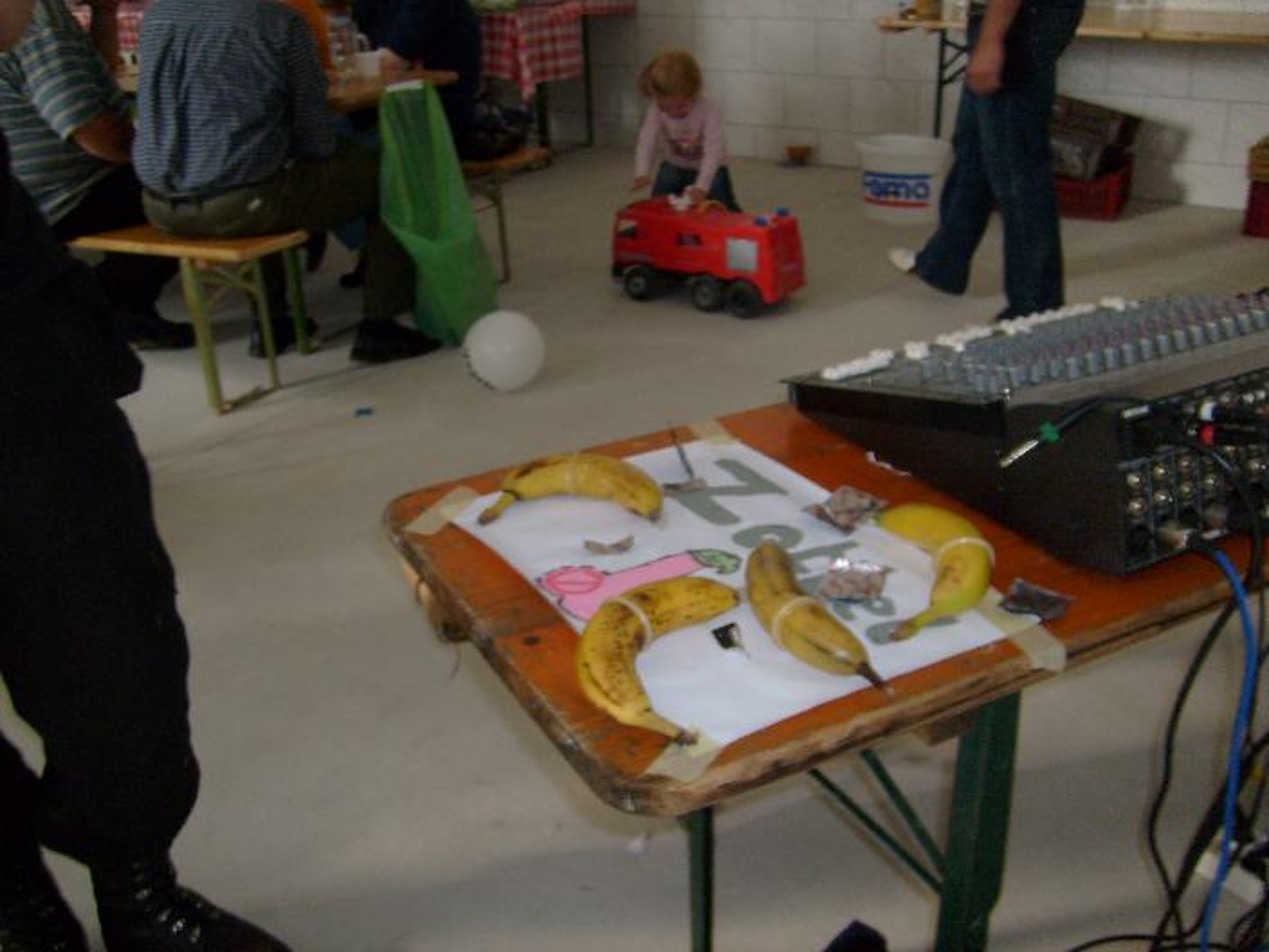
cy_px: 476
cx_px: 634
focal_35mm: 35
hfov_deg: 52.6
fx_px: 1283
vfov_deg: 40.7
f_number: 2.8
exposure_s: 1/45
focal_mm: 5.8
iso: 100
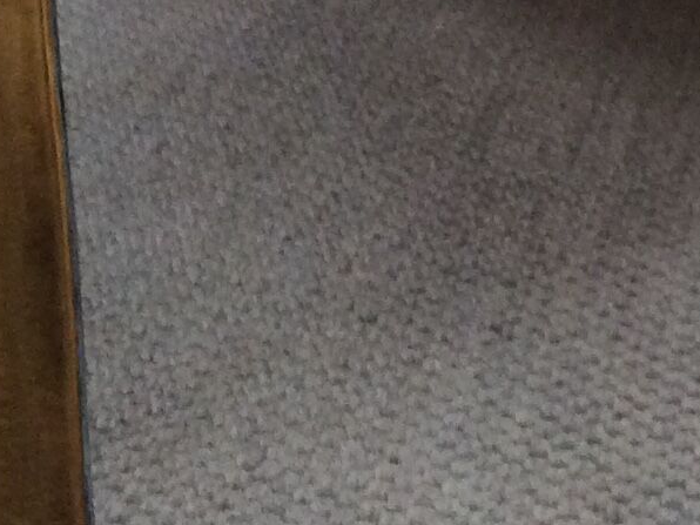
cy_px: 66
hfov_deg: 14.2
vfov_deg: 10.6
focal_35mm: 139
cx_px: 455
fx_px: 2811
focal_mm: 3.3
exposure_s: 1/25
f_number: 2.4
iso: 160
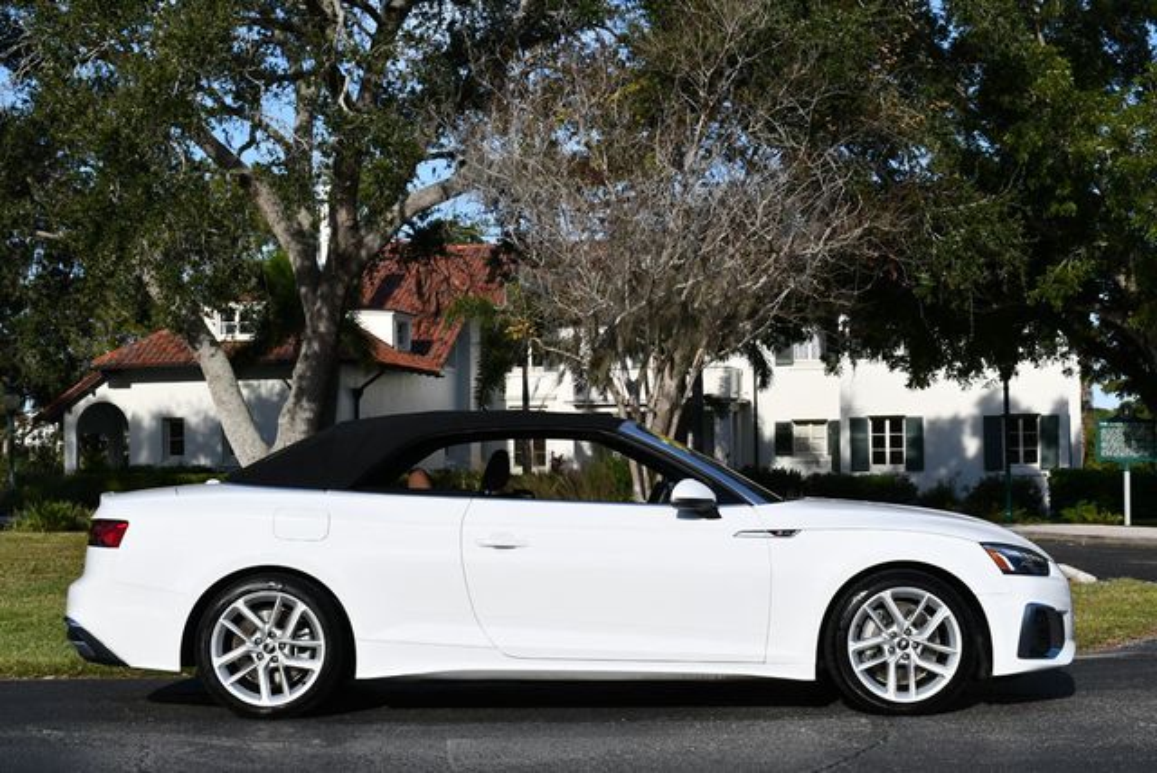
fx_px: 1866
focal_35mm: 58
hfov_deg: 34.5
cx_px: 578
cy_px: 386
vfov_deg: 23.4
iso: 100
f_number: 9
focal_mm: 29
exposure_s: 1/320
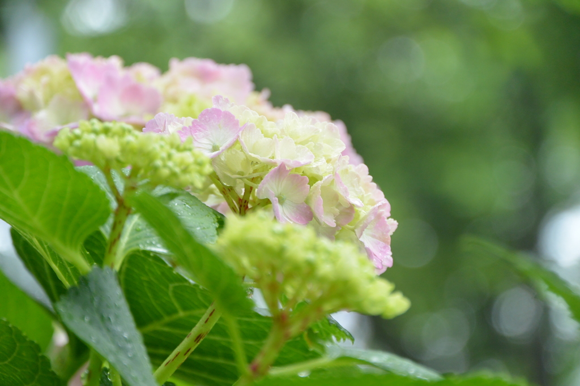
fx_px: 4348
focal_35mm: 270
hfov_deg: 7.6
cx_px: 290
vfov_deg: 5.1
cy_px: 193
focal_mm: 100
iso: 200
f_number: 5.6
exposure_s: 1/40
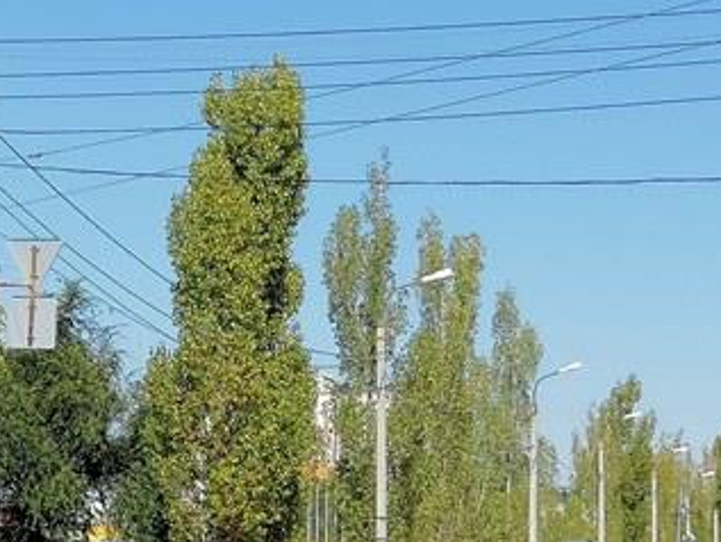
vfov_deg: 10.4
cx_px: 61
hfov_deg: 14.0
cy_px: 708
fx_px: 2896
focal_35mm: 139
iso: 50
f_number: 1.8
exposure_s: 1/1733
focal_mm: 3.95
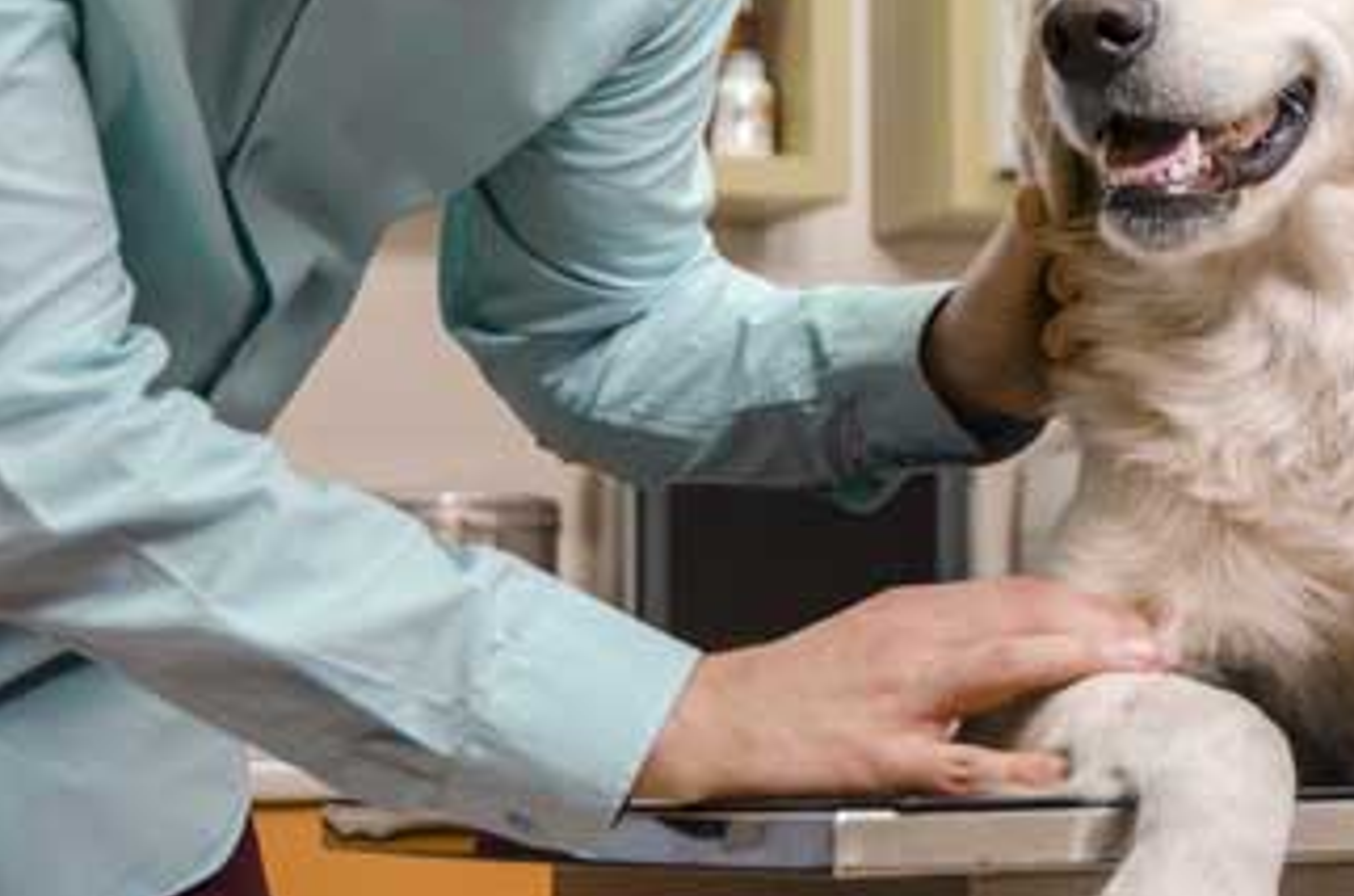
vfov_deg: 13.7
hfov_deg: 20.1
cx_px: 1383
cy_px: 57
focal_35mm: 98
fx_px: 3682
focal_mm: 29
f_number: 2.8
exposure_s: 1/200
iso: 320
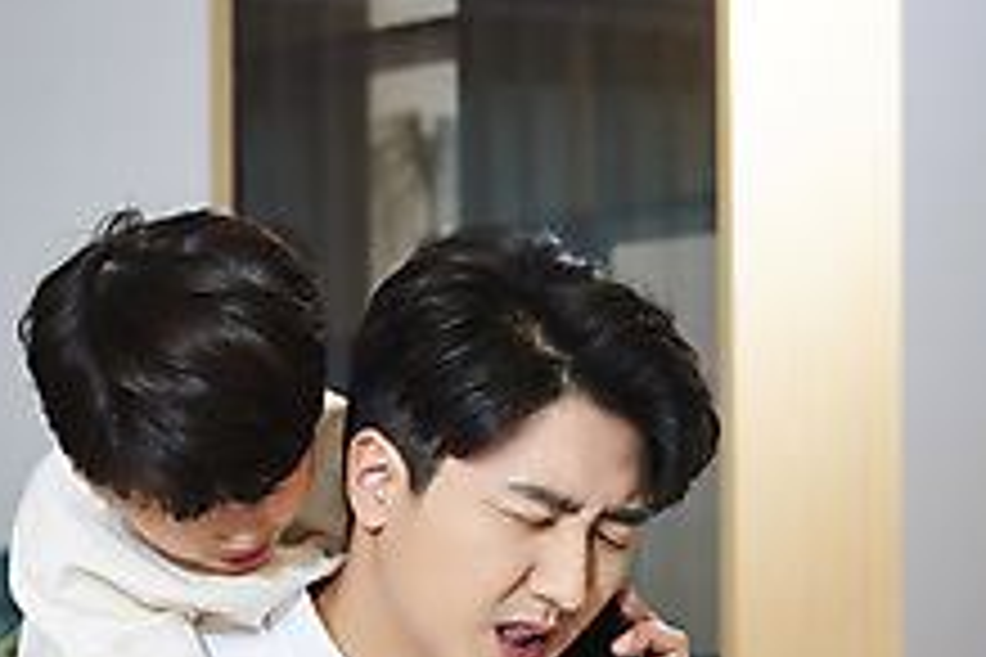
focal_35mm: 155
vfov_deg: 8.8
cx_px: 425
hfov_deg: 13.2
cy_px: 526
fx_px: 4245
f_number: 5.6
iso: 200
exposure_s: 1/80
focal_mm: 85
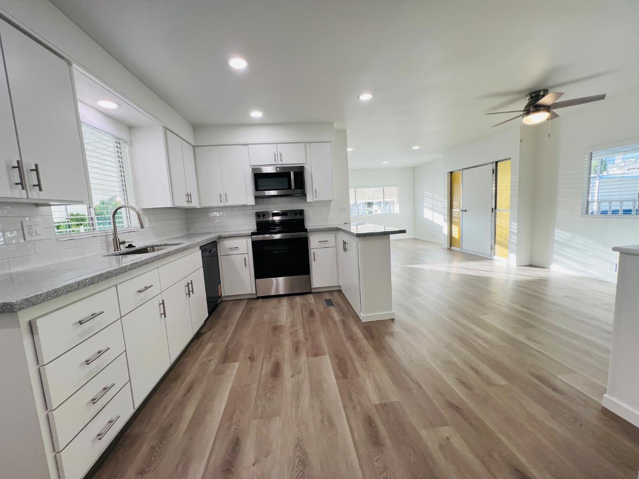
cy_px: 240
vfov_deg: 89.9
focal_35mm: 13
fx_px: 240
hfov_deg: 106.2
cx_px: 320
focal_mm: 1.57
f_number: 1.8
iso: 50
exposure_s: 1/120
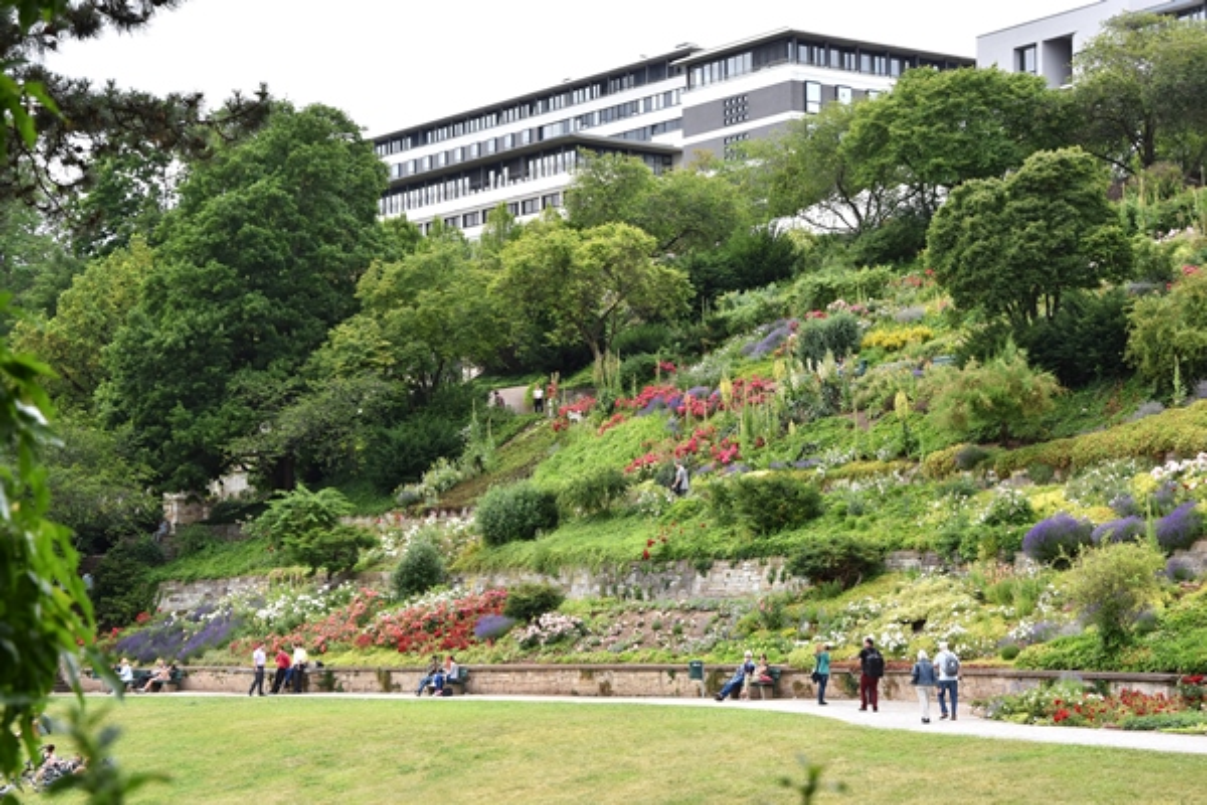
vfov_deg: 18.2
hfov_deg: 27.0
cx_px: 604
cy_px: 402
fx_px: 2514
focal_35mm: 75
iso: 500
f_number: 8
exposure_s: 1/500
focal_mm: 50
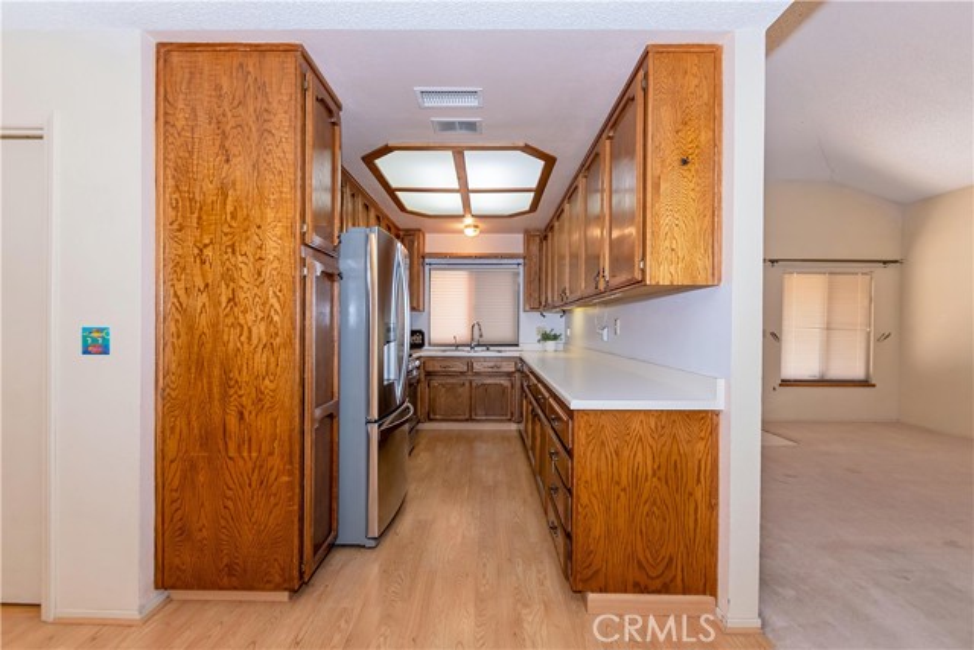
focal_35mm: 16
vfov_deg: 73.8
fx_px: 433
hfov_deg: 96.7
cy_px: 325
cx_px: 487
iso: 400
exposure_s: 1/100
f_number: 5
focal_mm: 11
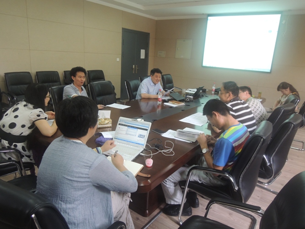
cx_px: 152
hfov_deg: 71.6
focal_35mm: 24
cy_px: 114
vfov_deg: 56.8
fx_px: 211
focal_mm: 4.3
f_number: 2.8
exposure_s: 1/30
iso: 320
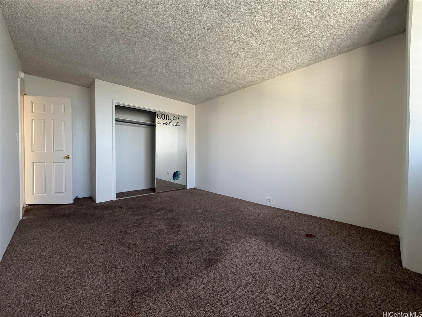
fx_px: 171
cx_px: 211
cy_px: 158
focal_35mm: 14
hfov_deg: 102.1
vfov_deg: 85.7
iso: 250
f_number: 2.2
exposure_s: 1/120
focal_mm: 2.22
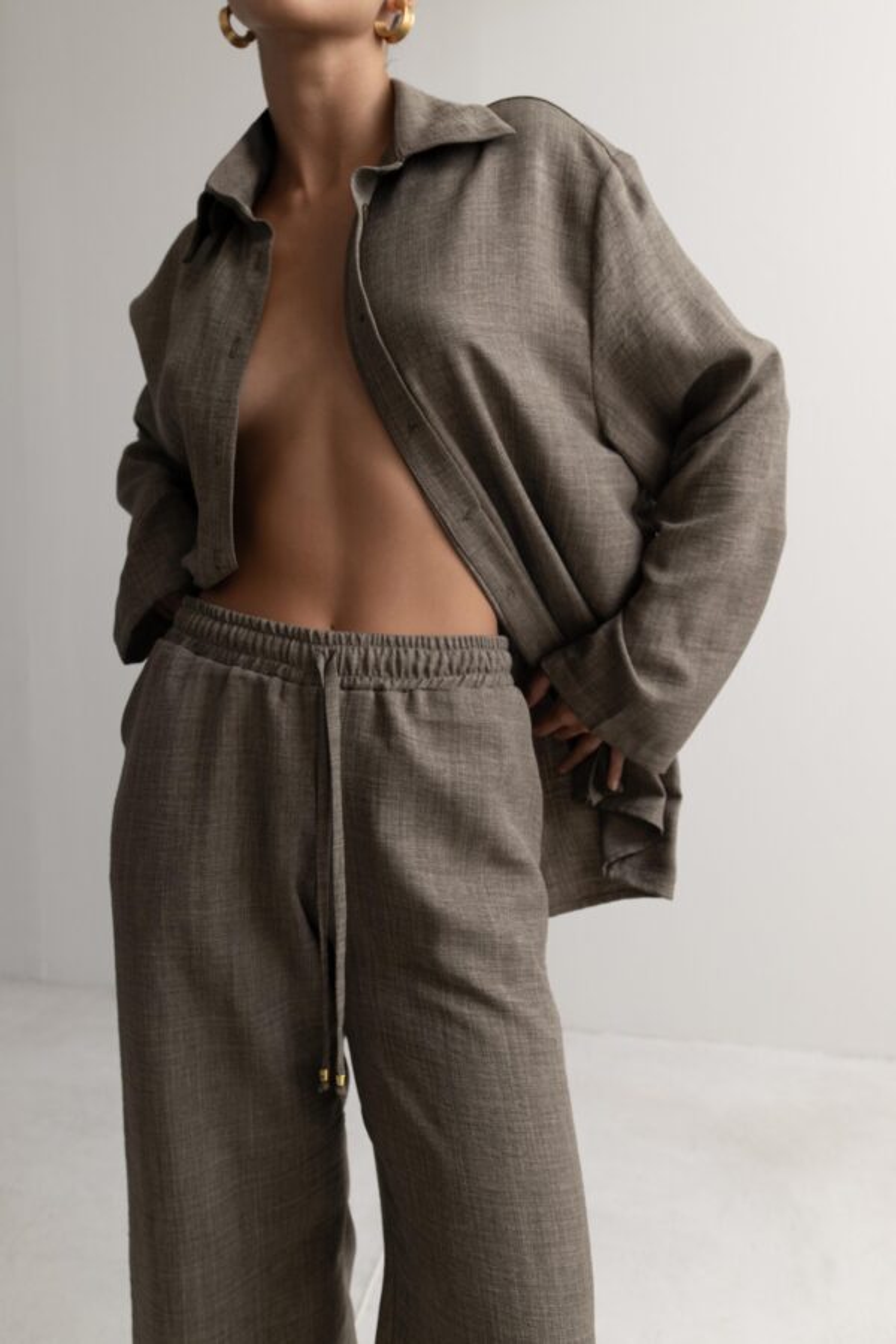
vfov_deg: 73.7
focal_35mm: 24
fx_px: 896
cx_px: 448
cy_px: 672
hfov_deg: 53.1
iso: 640
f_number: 6.3
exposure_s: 1/200
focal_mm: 24
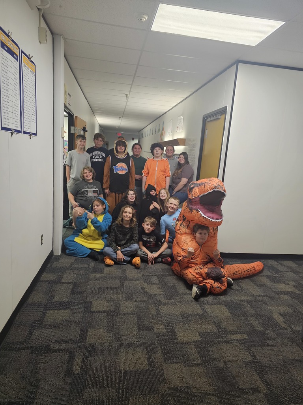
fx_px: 268
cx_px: 152
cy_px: 202
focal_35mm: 23
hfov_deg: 58.9
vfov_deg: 73.9
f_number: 1.7
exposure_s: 1/120
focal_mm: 6.3
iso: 400
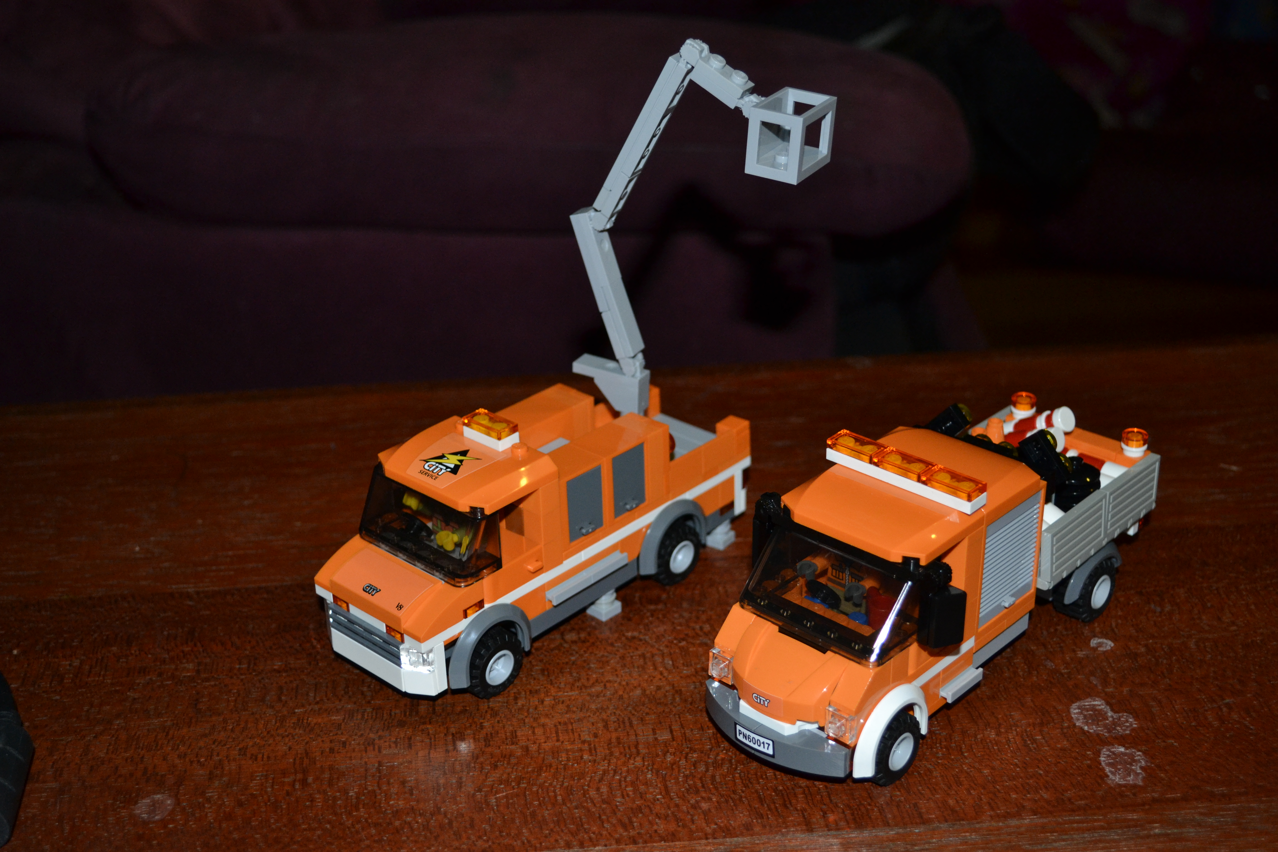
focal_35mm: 48
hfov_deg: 41.1
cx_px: 639
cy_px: 426
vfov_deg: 28.1
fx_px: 1704
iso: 1100
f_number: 4.8
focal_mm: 32
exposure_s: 1/60
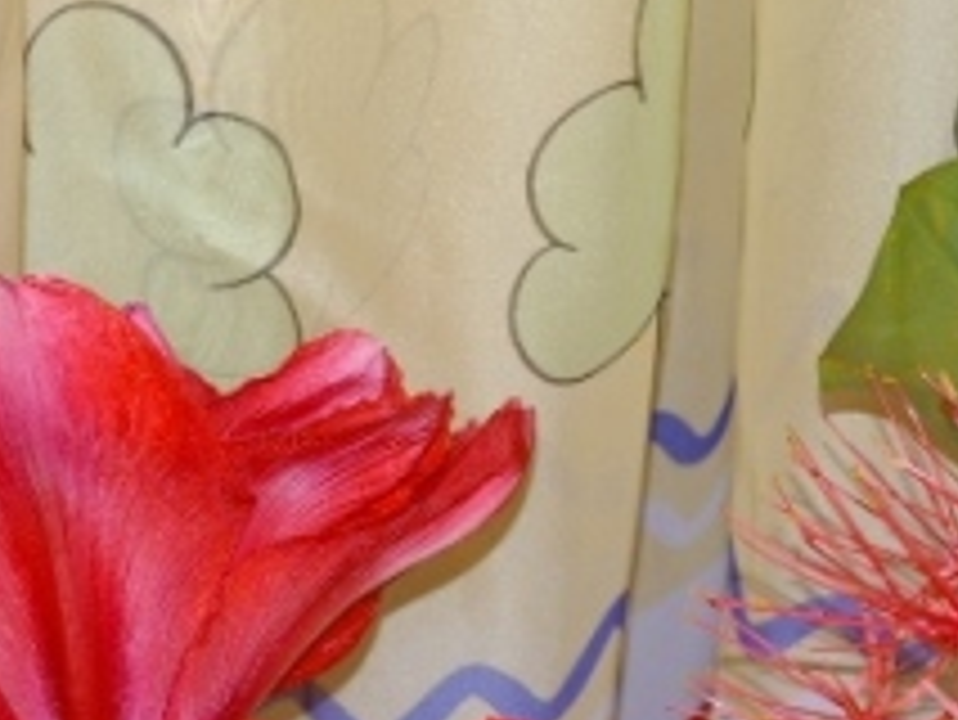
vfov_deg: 5.7
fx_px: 7243
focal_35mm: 262
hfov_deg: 7.5
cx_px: 987
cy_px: 806
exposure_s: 1/60
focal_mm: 55
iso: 200
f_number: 9.5
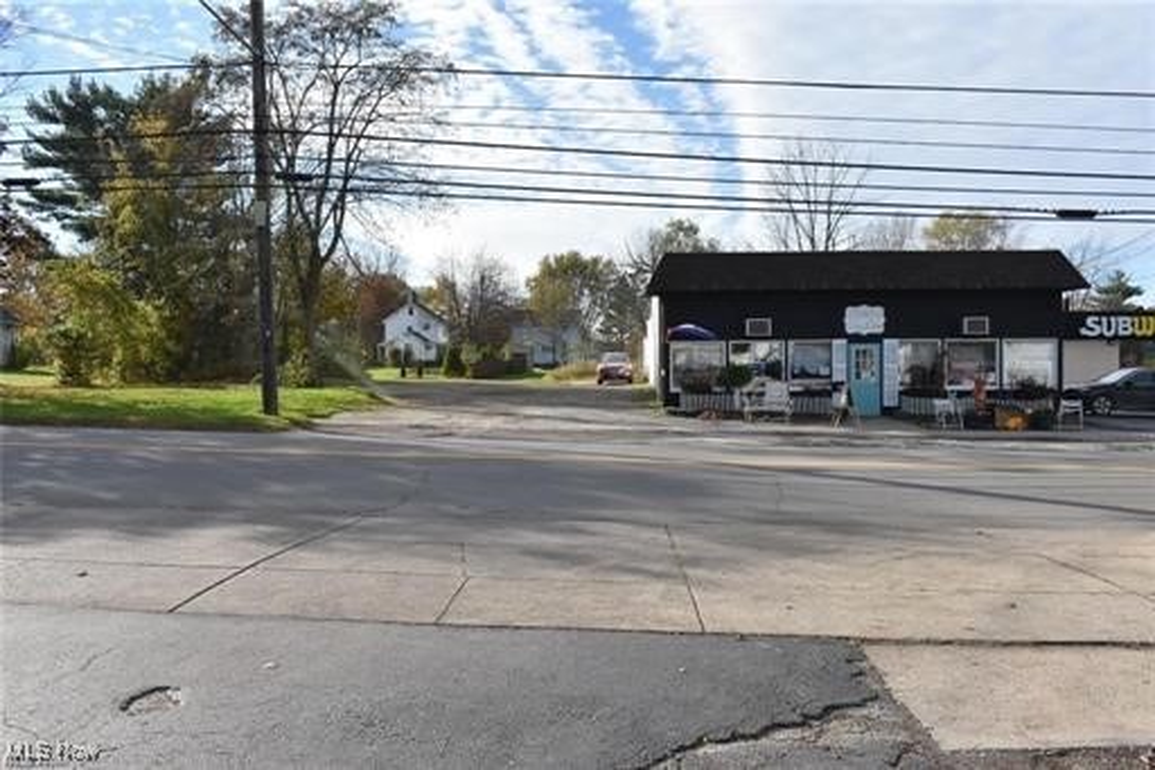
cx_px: 578
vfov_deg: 43.6
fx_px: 962
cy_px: 385
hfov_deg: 61.9
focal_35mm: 30
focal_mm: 20
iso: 1000
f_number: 16
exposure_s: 1/1000
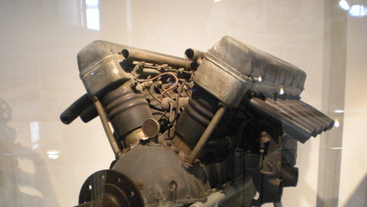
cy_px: 132
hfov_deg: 48.3
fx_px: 409
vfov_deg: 28.2
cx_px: 183
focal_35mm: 42
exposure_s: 1/8
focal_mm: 6.3
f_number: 3.1
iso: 645
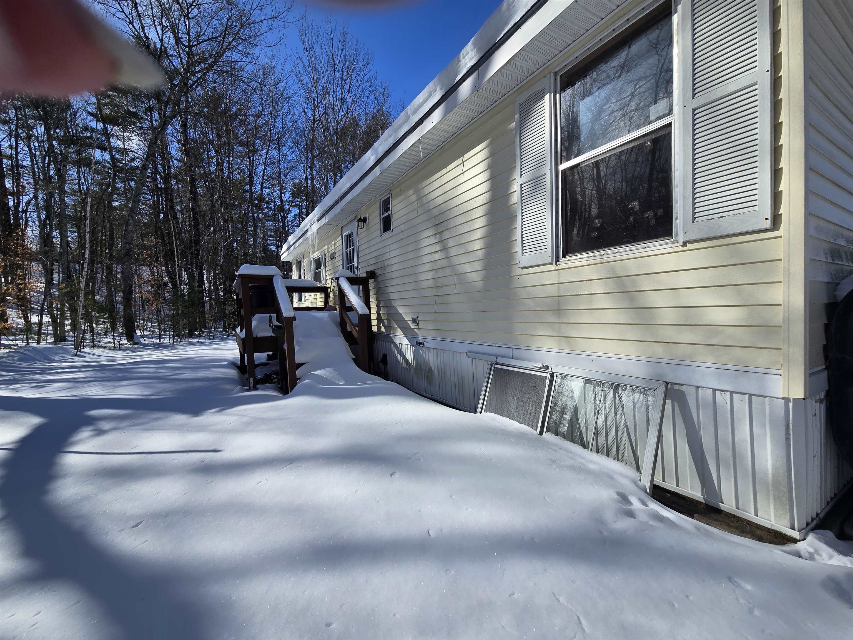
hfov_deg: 106.2
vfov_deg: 89.9
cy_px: 320
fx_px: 320
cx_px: 426
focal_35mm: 13
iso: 50
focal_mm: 2.2
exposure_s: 1/2537
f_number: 2.2
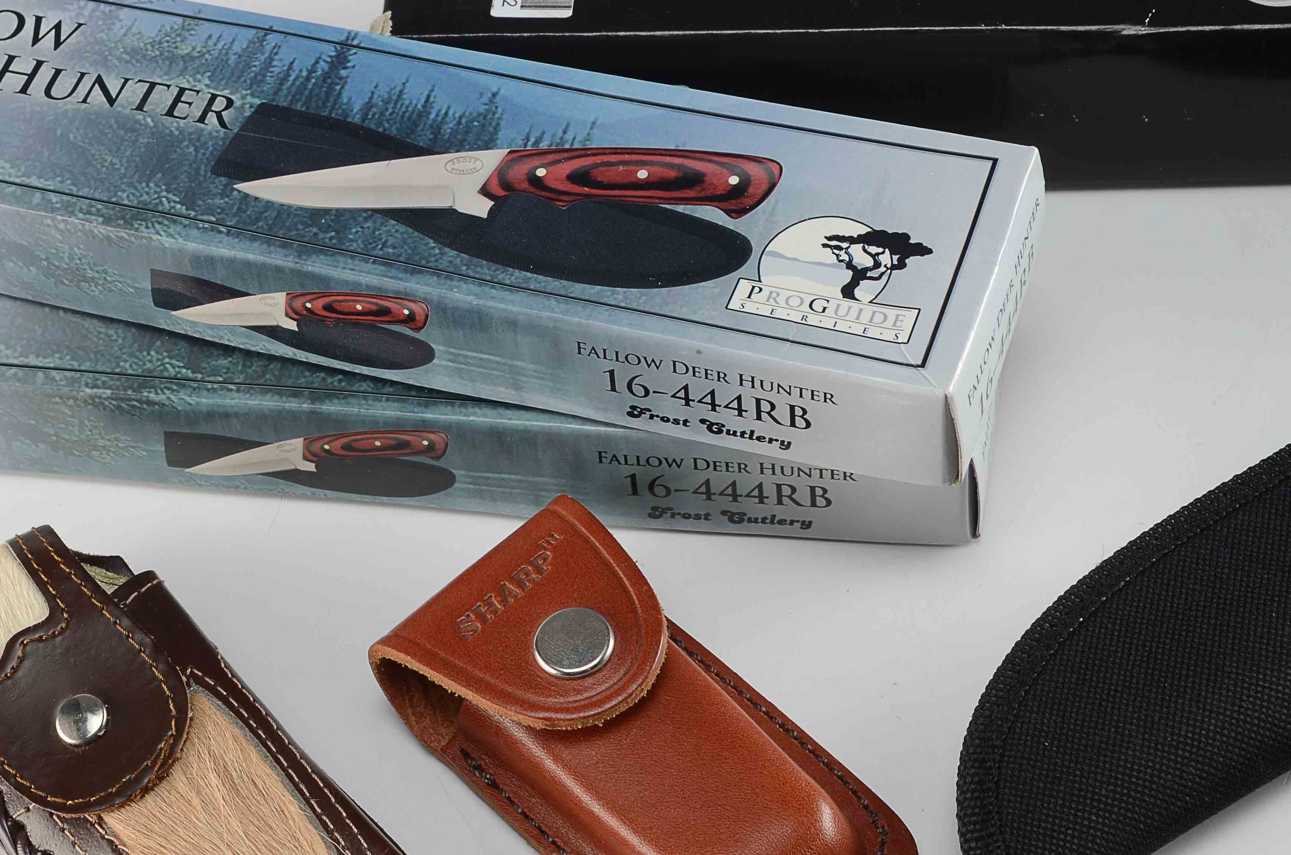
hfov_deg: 24.7
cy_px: 487
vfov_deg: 16.6
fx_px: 2934
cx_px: 453
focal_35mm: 82
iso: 100
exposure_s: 1/80
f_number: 11
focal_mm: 38
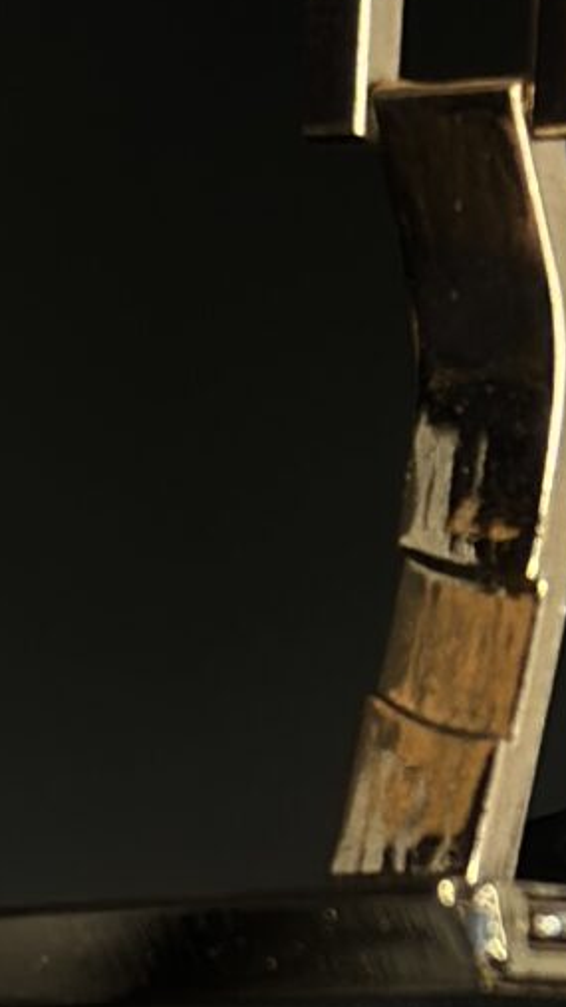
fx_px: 7047
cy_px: 479
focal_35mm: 264
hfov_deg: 4.6
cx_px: 1009
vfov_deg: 8.2
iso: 64
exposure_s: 1/141
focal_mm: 6.86
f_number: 1.78
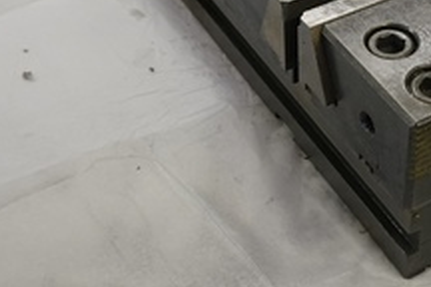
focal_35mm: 80
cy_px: 34
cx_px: 375
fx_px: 958
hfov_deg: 24.7
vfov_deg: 16.8
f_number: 4
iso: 640
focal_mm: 16
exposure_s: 1/60
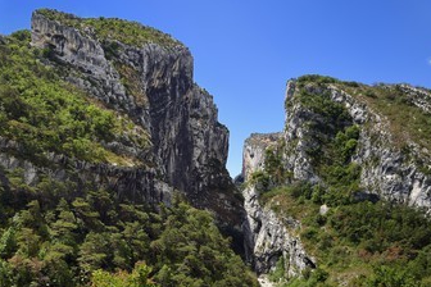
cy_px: 174
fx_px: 359
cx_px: 181
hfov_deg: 61.6
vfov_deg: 43.4
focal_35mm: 30
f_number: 11
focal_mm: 24
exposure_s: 1/250
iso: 200
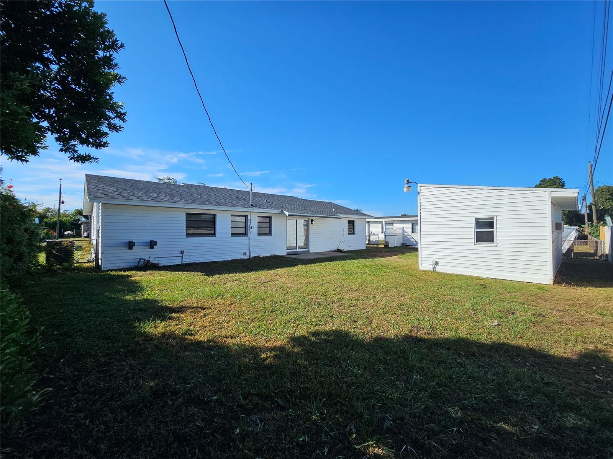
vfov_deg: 89.9
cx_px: 306
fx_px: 230
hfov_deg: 106.2
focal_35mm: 13
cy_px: 230
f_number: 2.2
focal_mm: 2.2
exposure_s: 1/2593
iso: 50
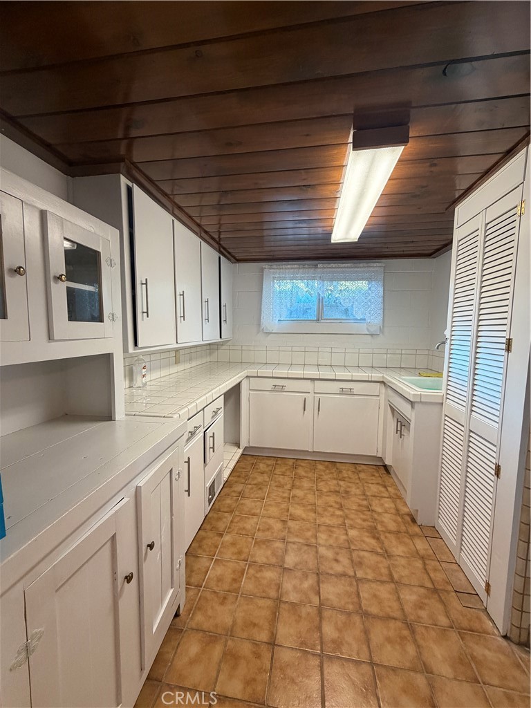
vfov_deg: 102.1
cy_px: 354
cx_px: 266
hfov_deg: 85.7
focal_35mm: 14
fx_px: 286
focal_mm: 2.22
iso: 320
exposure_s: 1/60
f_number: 2.2
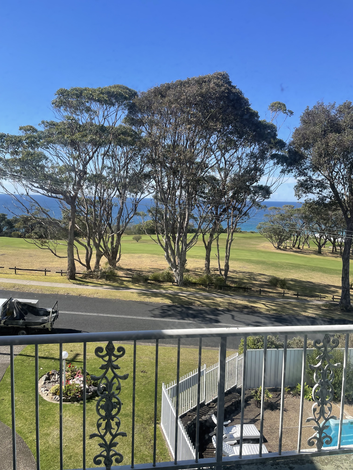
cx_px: 176
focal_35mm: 26
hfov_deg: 53.1
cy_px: 235
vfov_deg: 67.3
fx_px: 354
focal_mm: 4.2
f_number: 1.6
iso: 32
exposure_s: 1/1984
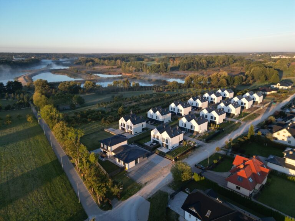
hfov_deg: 71.6
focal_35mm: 24
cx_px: 148
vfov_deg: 56.8
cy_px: 110
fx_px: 205
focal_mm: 6.72
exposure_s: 1/640
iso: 100
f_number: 1.7
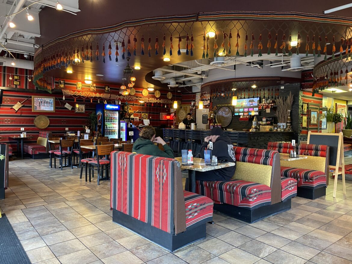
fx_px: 264
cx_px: 176
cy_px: 132
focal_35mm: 26
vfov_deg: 53.1
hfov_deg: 67.3
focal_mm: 4.25
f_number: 1.8
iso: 400
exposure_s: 1/60
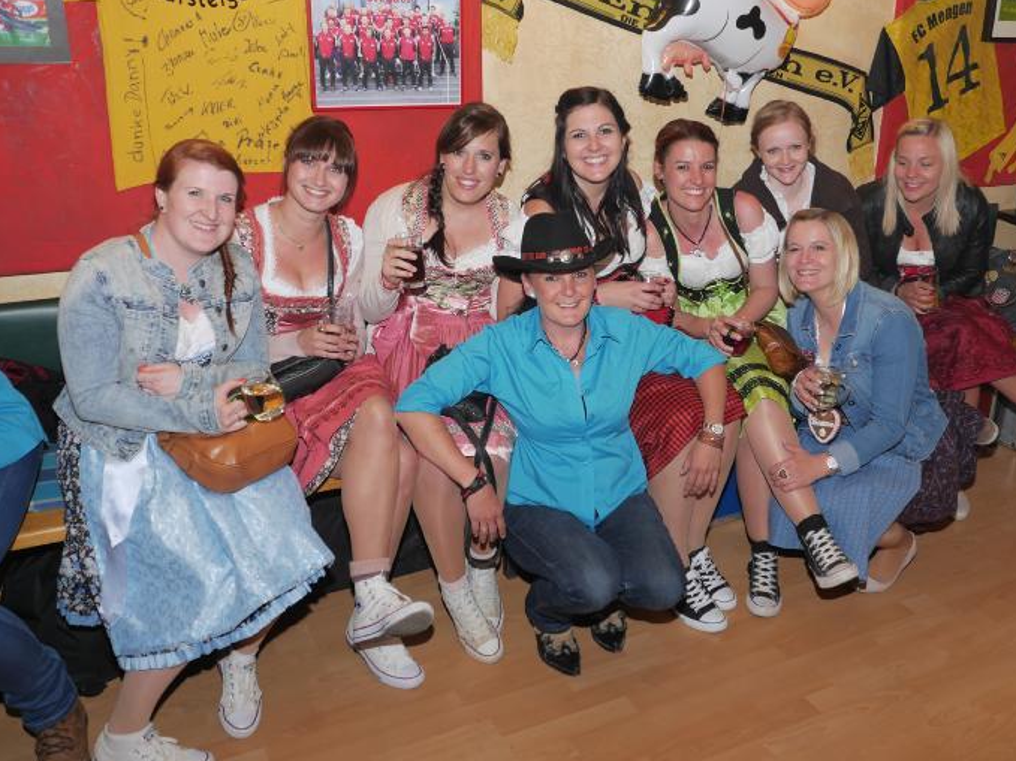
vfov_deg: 42.9
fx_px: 968
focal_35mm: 33
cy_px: 372
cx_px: 594
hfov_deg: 55.1
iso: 200
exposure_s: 1/8
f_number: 4
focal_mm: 14
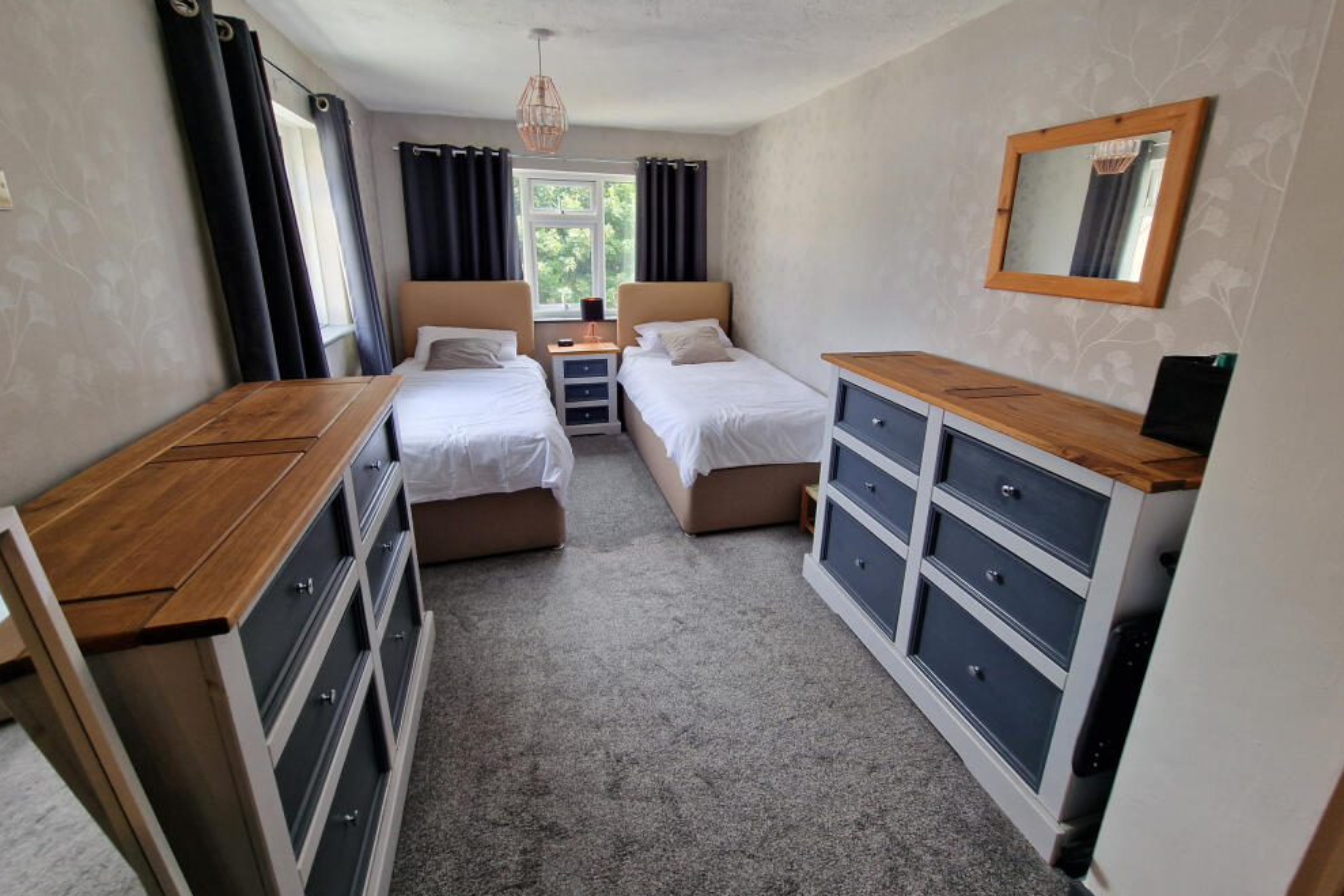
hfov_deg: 104.2
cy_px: 402
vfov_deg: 80.9
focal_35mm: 14
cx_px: 686
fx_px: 523
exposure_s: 1/50
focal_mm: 2.2
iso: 64
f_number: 2.2
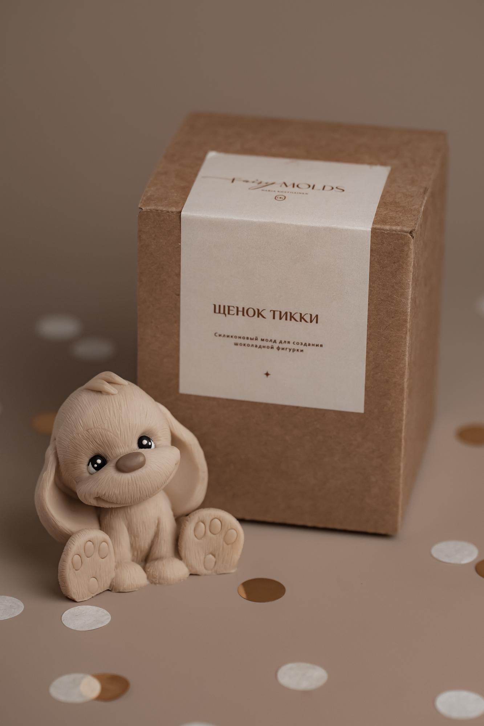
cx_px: 242
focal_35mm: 127
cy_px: 363
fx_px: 2561
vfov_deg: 16.1
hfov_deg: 10.8
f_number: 3.2
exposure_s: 1/400
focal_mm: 85
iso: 500
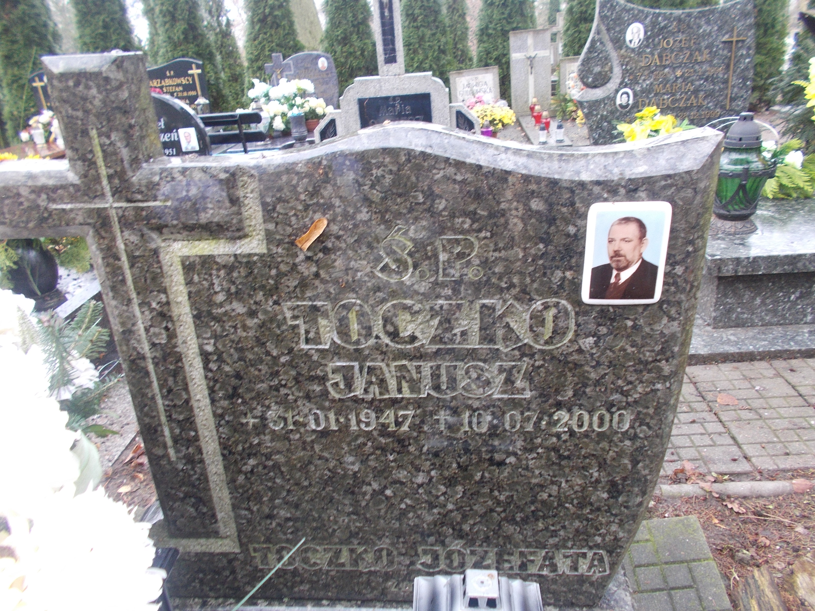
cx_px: 408
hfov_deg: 67.3
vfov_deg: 53.1
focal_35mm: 26
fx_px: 612
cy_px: 306
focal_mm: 4.6
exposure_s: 1/25
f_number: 3.2
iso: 140
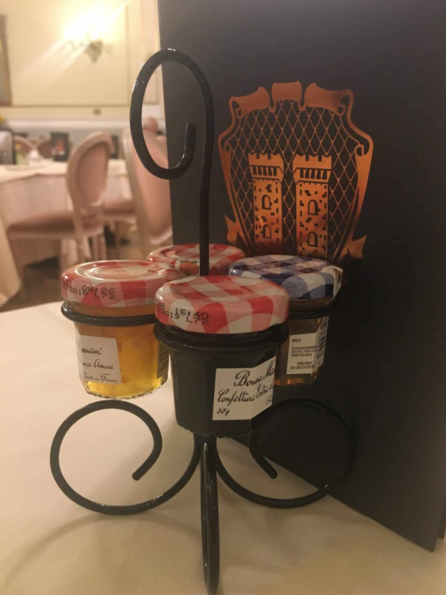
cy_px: 298
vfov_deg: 61.7
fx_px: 498
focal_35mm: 29
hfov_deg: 48.2
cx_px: 223
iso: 200
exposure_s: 1/20
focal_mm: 4.15
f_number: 2.2
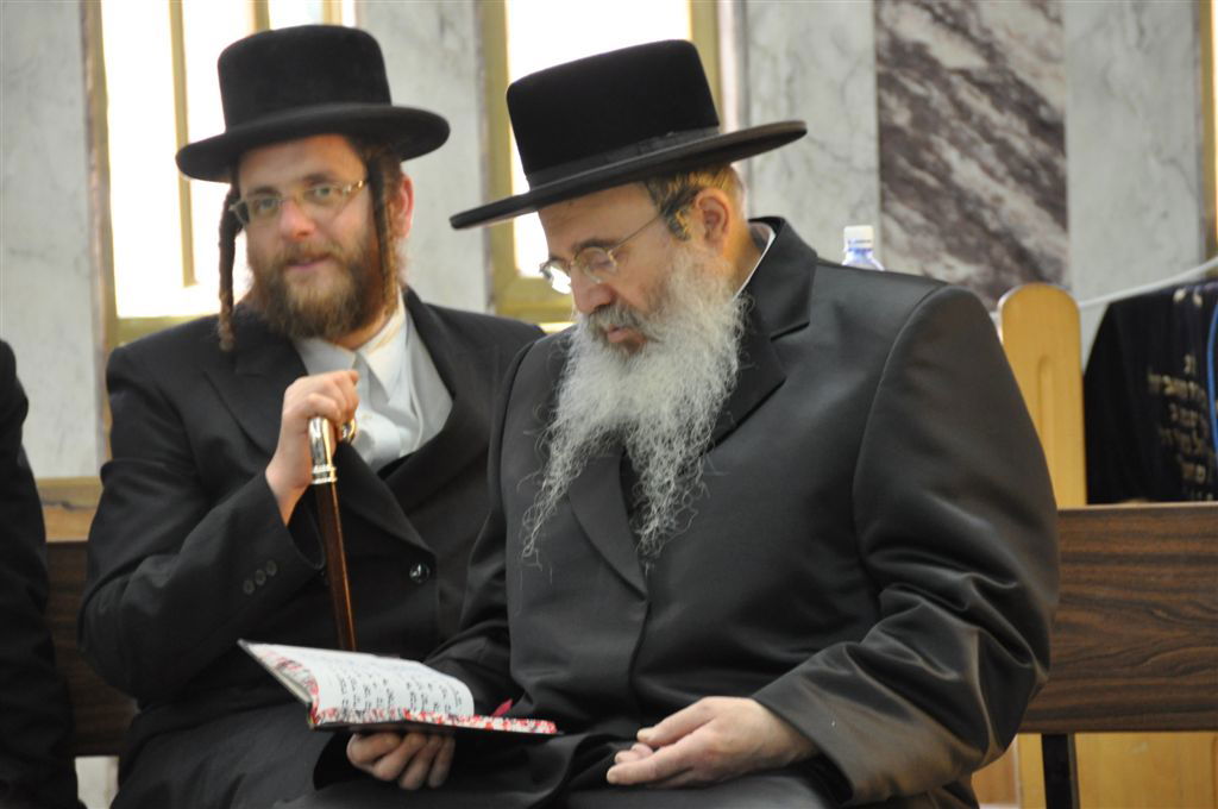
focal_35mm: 255
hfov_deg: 8.1
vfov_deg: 5.4
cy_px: 404
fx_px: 8616
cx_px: 609
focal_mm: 170
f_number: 5.6
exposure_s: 1/30
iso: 1250
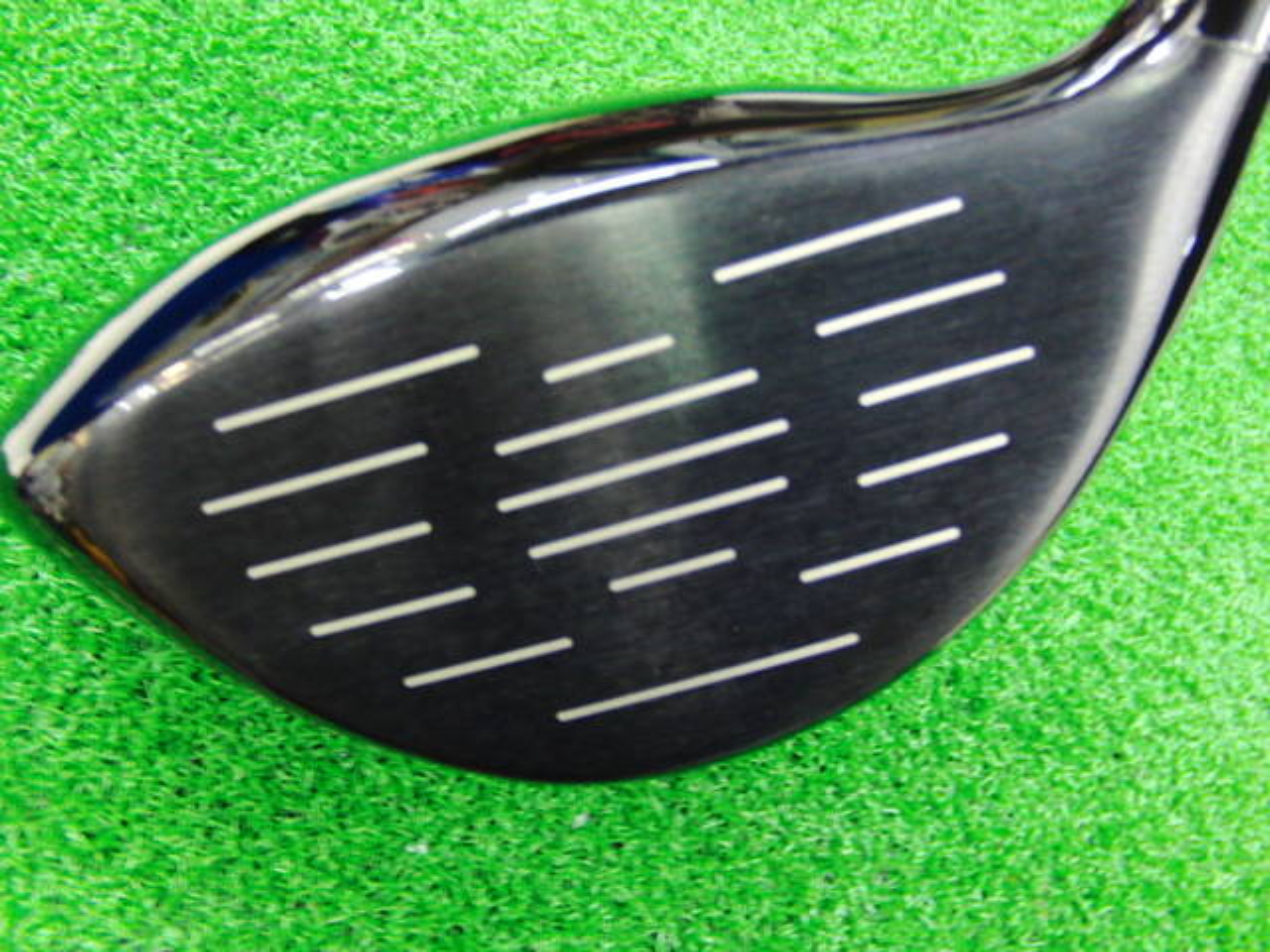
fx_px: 1357
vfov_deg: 38.7
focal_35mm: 37
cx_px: 635
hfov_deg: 50.1
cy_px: 476
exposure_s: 1/8
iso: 400
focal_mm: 6.42
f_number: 3.6
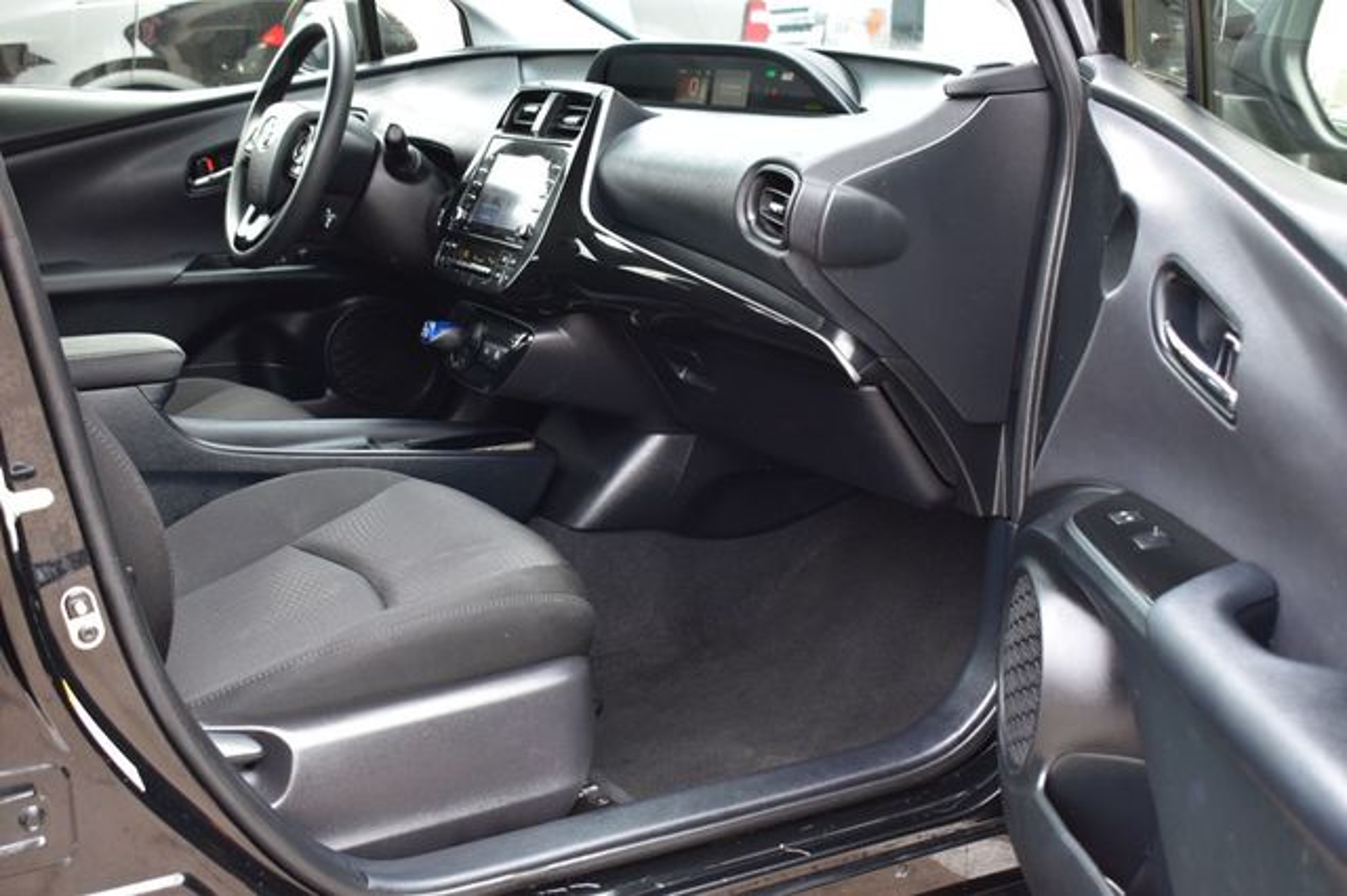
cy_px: 448
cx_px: 674
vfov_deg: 29.8
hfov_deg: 43.6
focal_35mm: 45
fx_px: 1683
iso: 450
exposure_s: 1/15
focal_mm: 30
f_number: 6.3
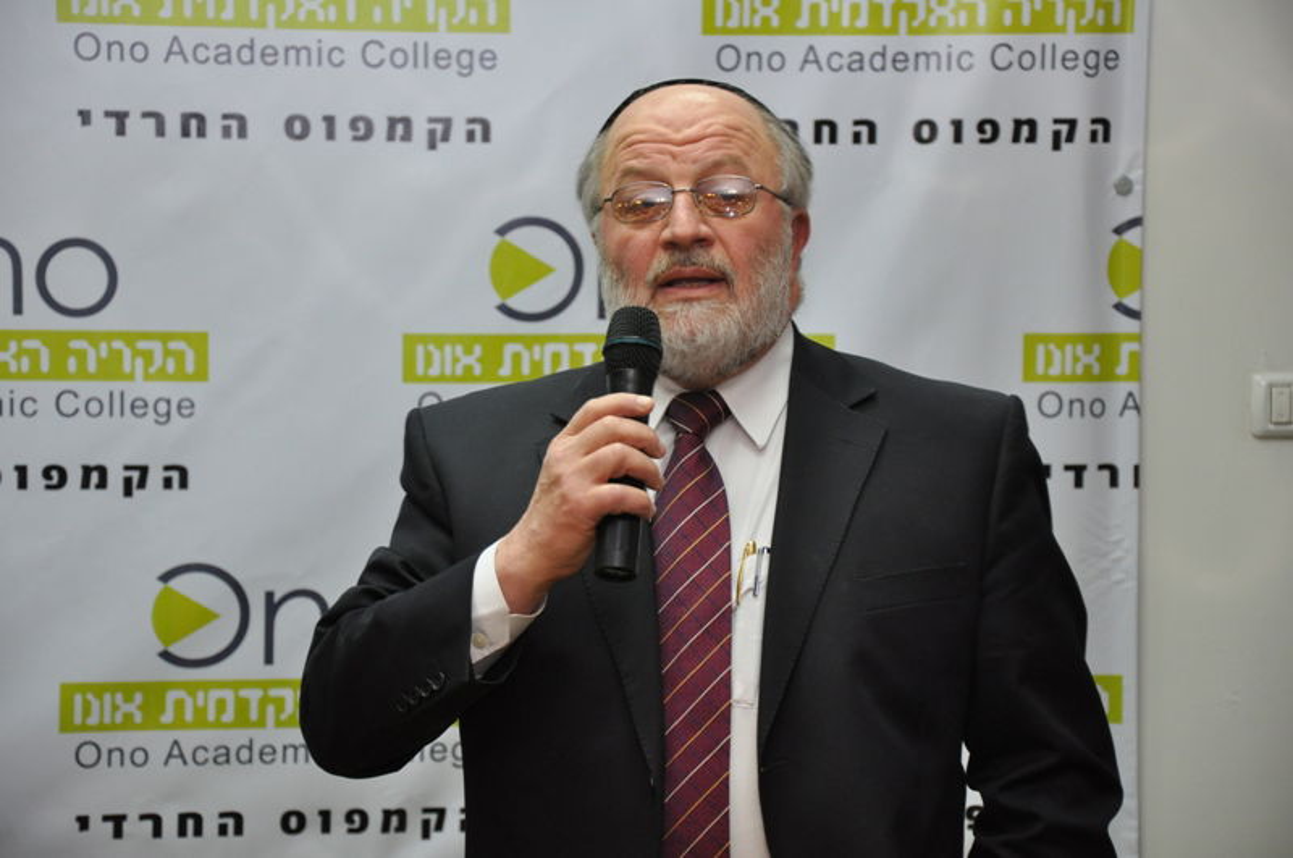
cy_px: 429
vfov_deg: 10.7
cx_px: 646
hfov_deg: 16.1
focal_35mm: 128
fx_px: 4573
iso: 800
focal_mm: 85
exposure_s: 1/60
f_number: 5.6
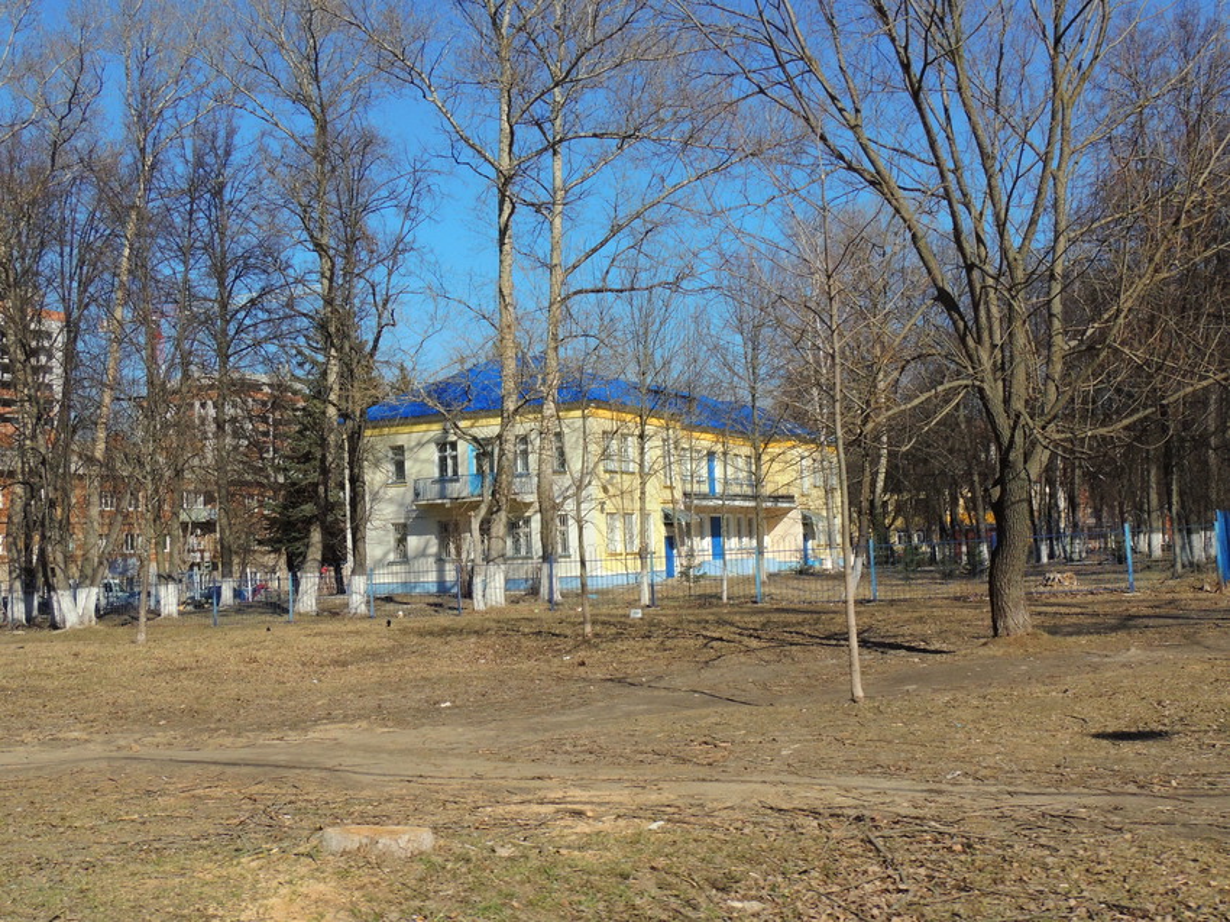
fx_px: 1421
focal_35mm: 40
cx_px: 615
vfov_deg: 35.9
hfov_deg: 46.8
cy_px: 461
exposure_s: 1/1250
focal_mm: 7.1
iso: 400
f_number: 6.6
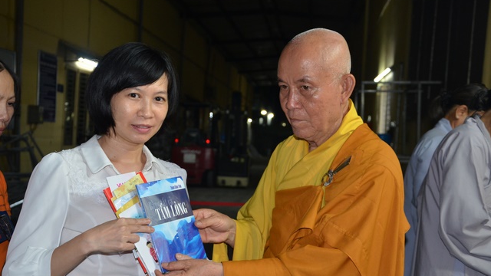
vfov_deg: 23.5
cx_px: 243
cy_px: 154
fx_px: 664
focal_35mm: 51
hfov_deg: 40.6
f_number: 5
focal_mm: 32
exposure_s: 1/60
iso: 1000
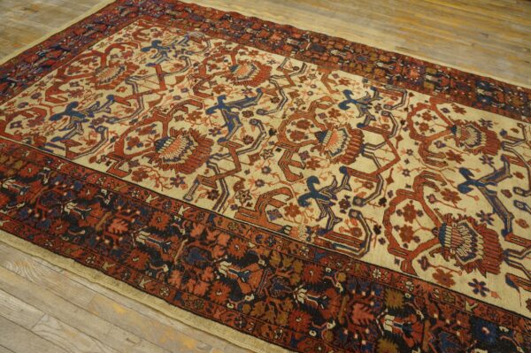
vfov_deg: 47.9
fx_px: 398
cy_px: 176
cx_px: 266
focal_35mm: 27
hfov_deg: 67.4
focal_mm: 18
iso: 1000
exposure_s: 1/60
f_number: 4
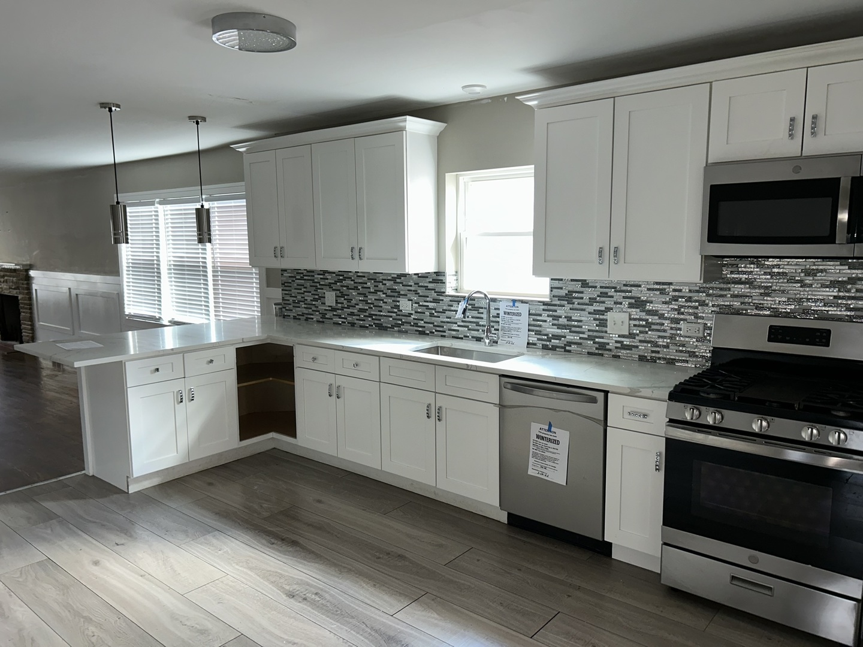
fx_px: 648
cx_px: 432
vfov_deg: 53.1
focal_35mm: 26
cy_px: 324
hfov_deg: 67.3
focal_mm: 5.7
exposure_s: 1/21
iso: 64
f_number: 1.5
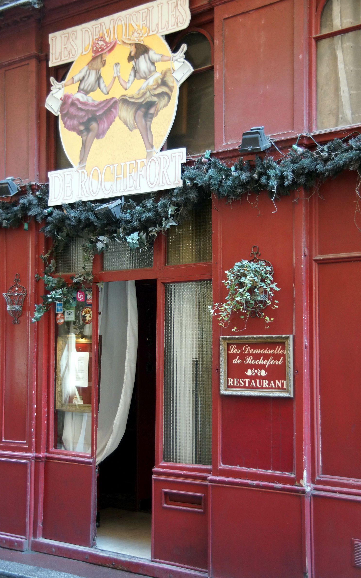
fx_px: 724
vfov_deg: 43.5
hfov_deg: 28.0
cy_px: 289
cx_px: 187
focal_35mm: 46
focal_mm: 30
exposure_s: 1/60
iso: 800
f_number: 4
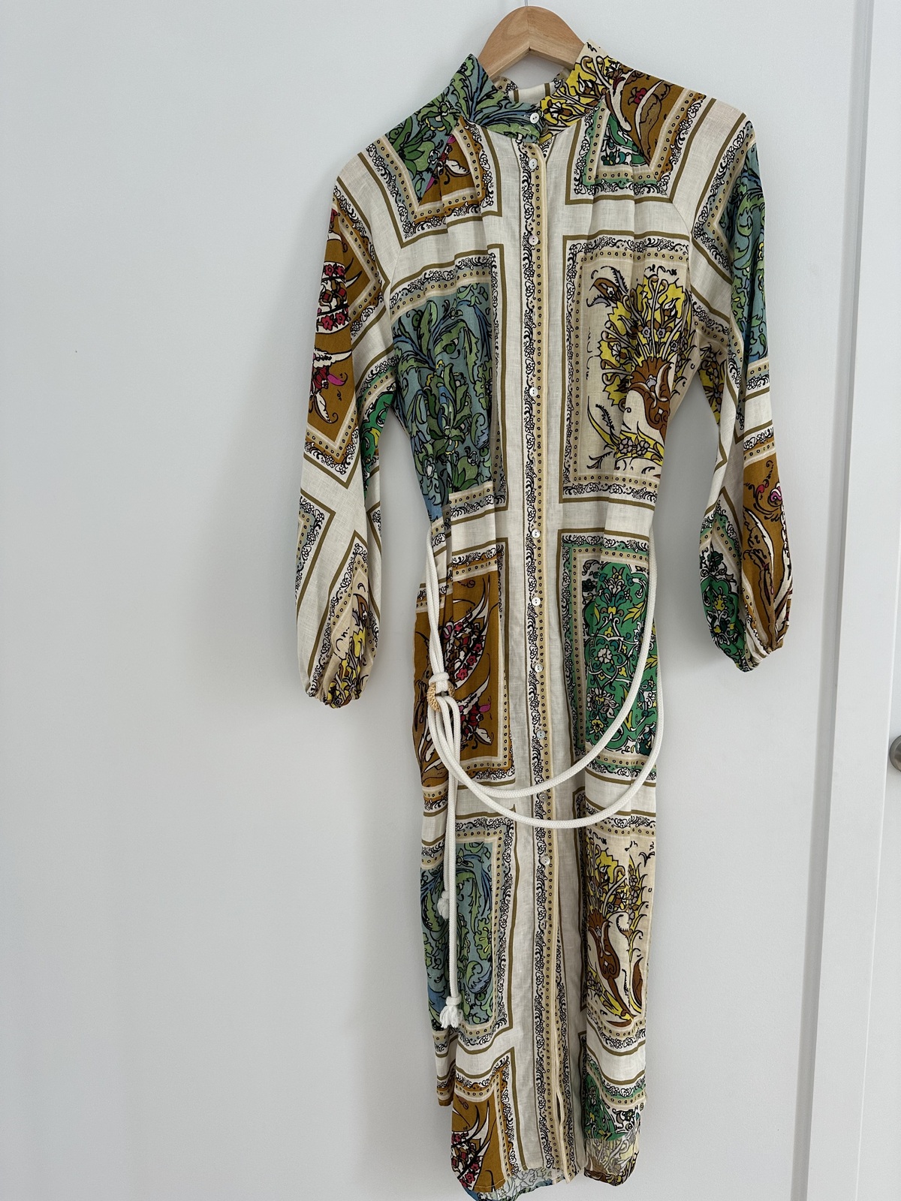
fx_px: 833
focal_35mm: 24
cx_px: 450
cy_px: 600
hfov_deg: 56.8
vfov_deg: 71.6
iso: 100
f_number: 1.78
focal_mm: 6.86
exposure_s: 1/121
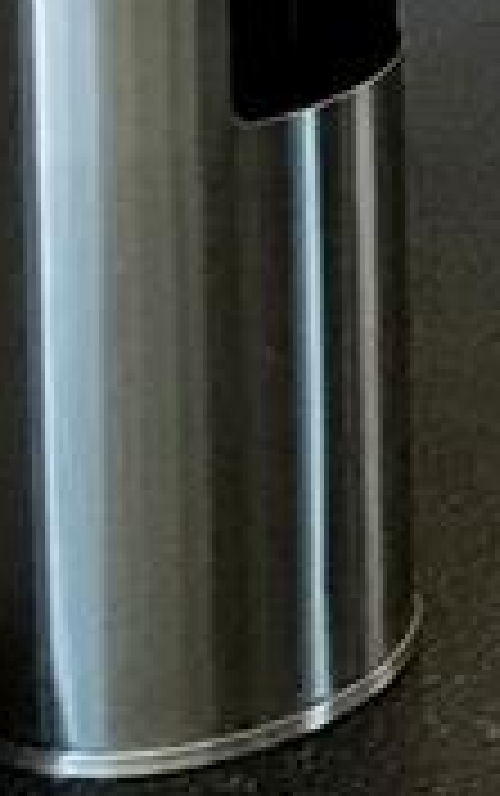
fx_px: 4372
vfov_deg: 9.2
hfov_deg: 5.8
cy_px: -1165
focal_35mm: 201
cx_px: 1856
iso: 32
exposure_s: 1/30
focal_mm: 3.99
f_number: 1.8
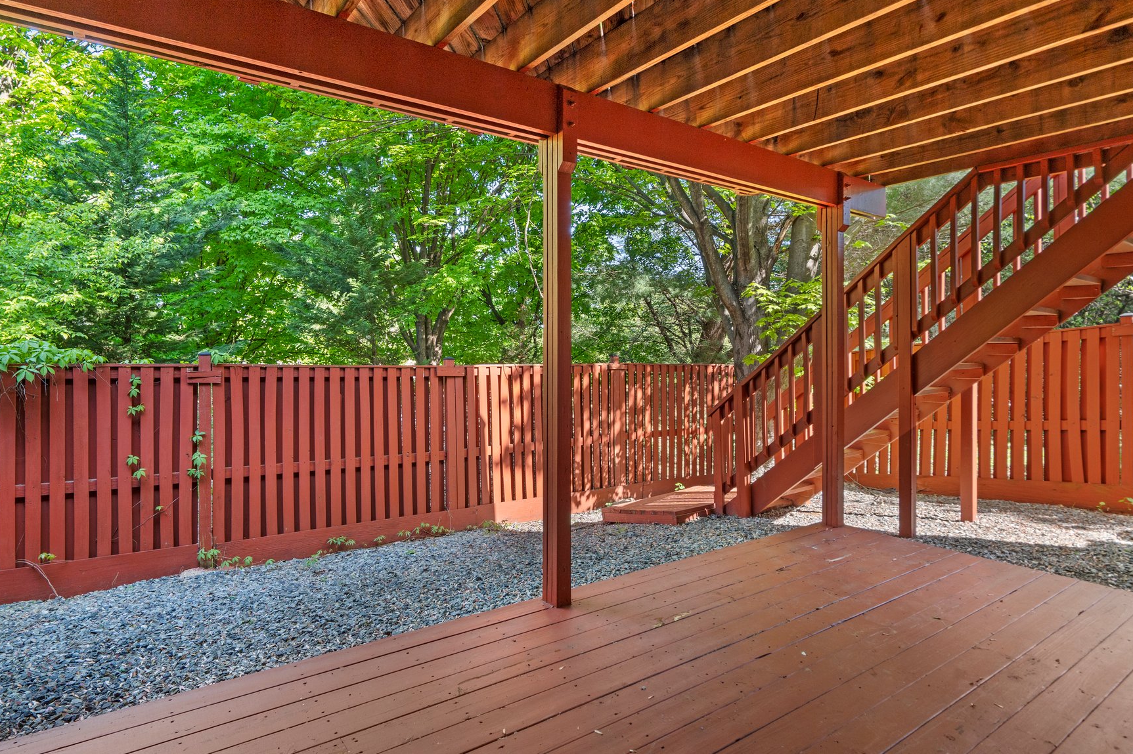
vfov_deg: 64.5
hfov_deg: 86.9
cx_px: 539
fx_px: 598
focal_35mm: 19
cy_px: 383
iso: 500
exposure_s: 1/15
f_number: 8
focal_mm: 16
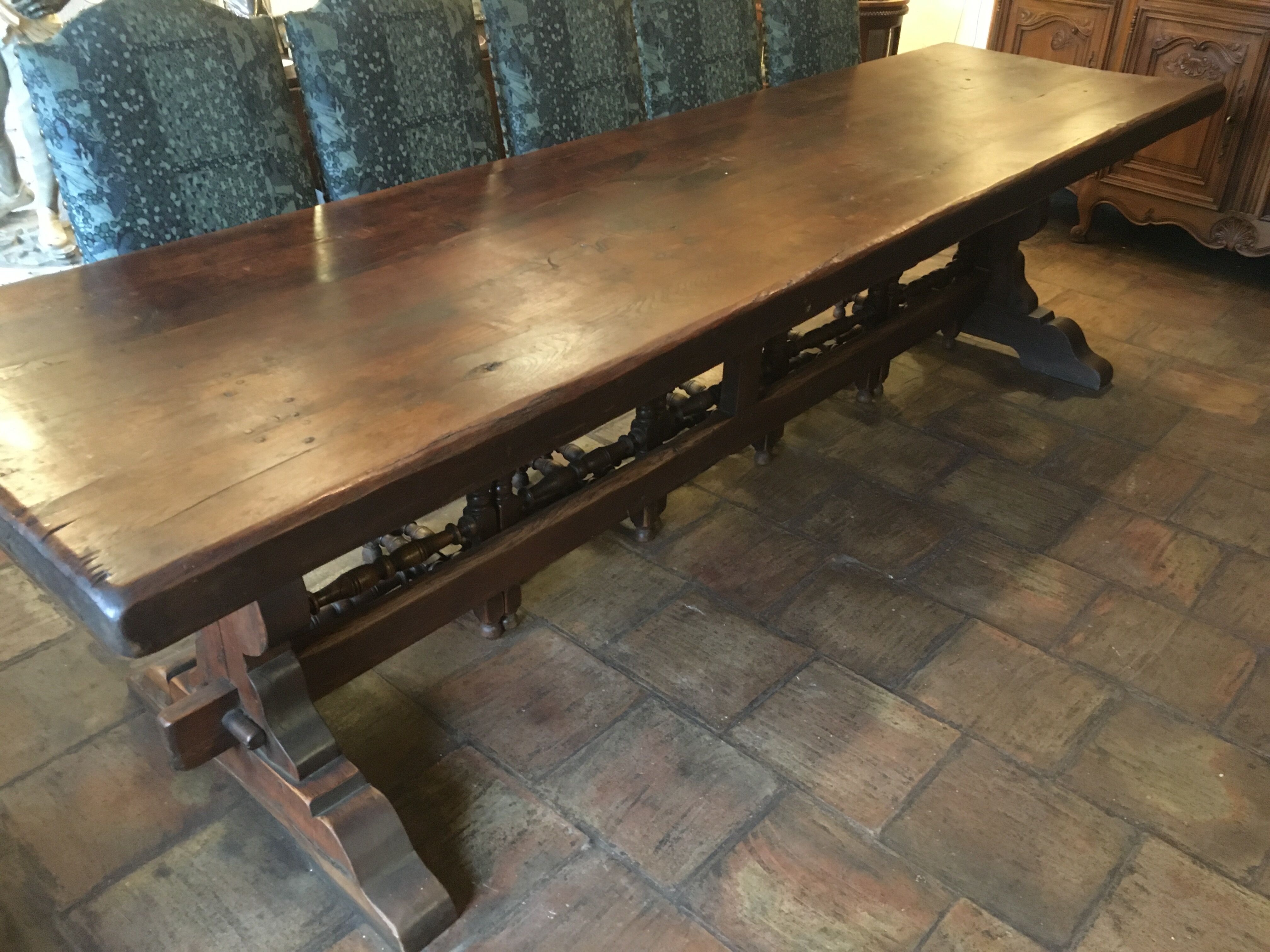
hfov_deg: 61.7
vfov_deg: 48.2
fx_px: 1064
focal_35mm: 29
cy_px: 476
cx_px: 635
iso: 400
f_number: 2.2
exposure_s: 1/17
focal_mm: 4.15
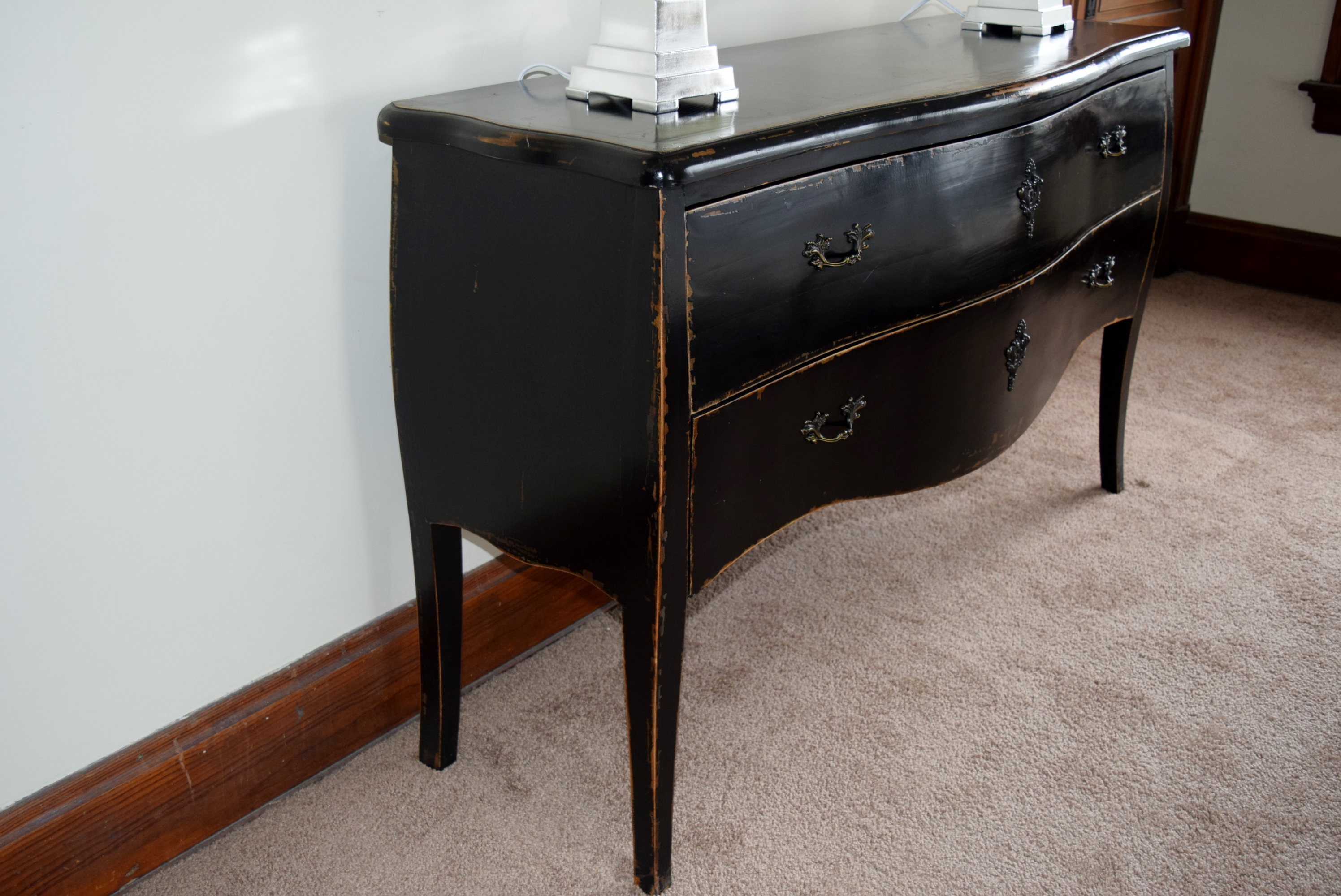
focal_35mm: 36
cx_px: 670
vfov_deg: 36.9
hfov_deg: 53.1
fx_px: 1342
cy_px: 448
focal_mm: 24
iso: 800
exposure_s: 1/80
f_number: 4.5
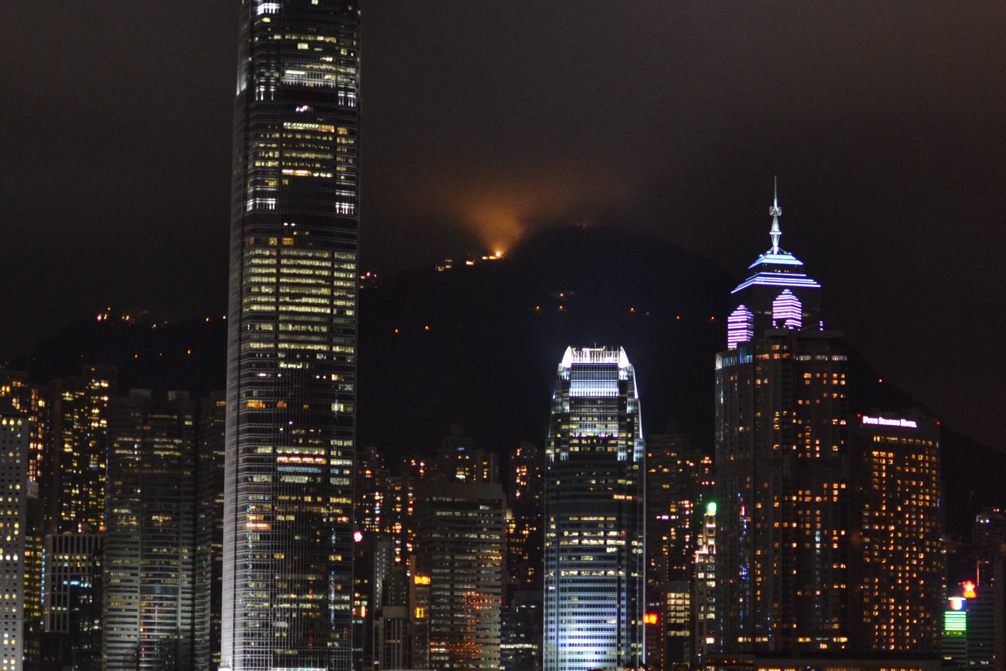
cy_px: 337
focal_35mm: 100
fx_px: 2793
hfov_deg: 20.2
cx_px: 821
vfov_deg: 13.7
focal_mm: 35
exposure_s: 1/40
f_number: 1.8
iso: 800
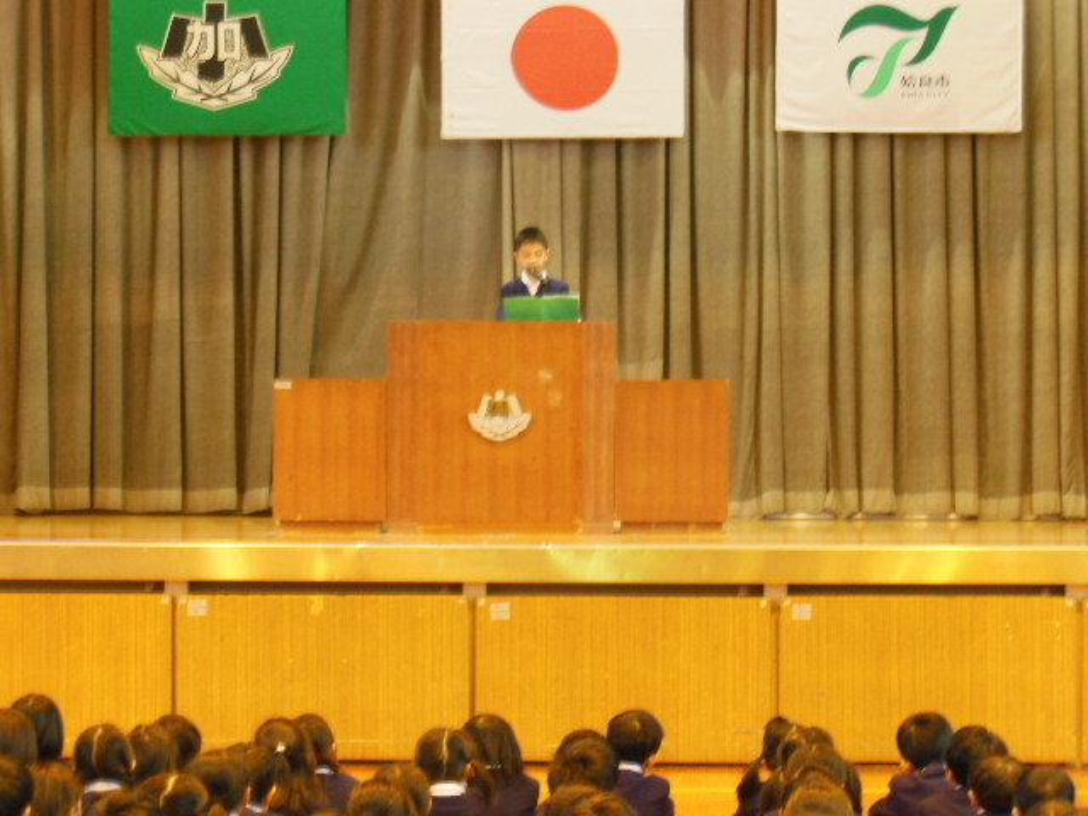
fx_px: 3897
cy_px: 408
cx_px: 544
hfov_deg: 15.9
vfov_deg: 12.0
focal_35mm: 124
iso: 800
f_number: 5.7
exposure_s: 1/8
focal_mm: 22.1
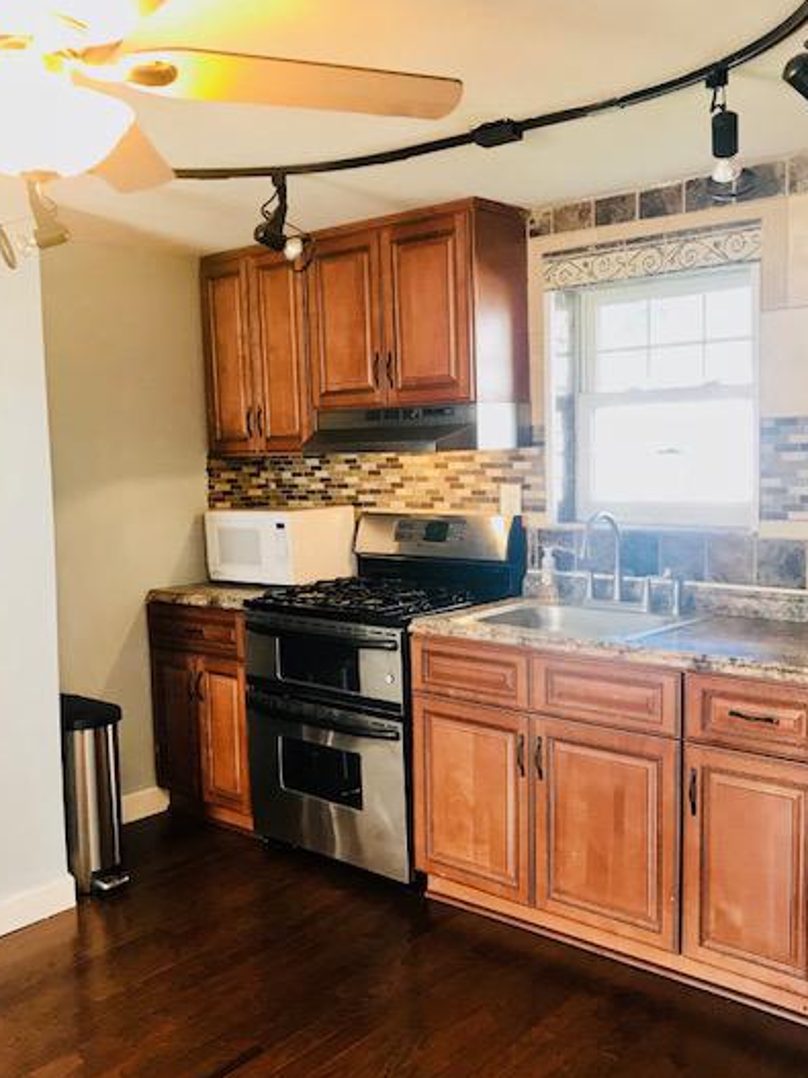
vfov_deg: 53.9
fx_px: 1059
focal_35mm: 34
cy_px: 573
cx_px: 401
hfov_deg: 41.8
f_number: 1.8
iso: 25
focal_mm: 3.99
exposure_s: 1/30
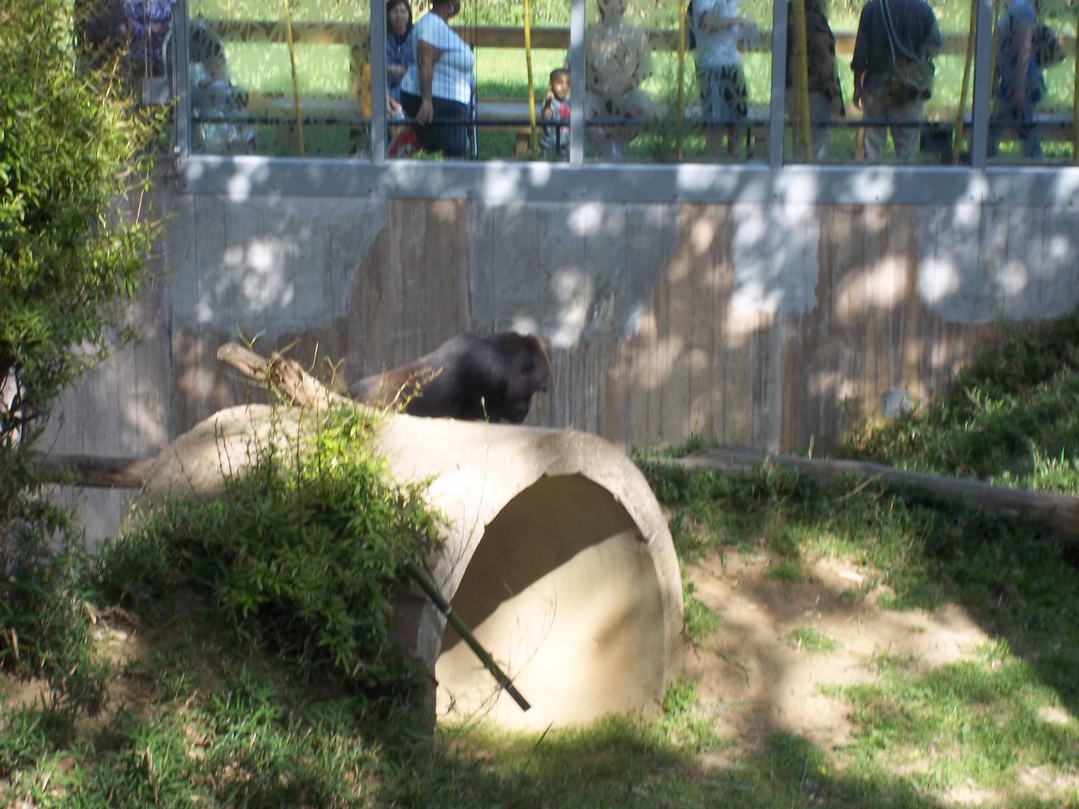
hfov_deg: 18.2
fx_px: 3366
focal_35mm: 108
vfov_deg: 13.7
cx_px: 540
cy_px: 404
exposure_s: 1/80
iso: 80
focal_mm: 19.5
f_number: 5.6
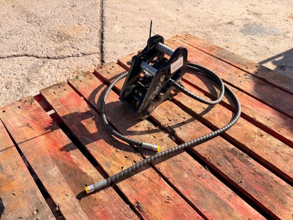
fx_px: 203
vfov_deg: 56.8
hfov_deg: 71.6
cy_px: 110
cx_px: 146
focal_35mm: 24
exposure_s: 1/2907
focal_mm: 6.76
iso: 80
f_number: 1.78
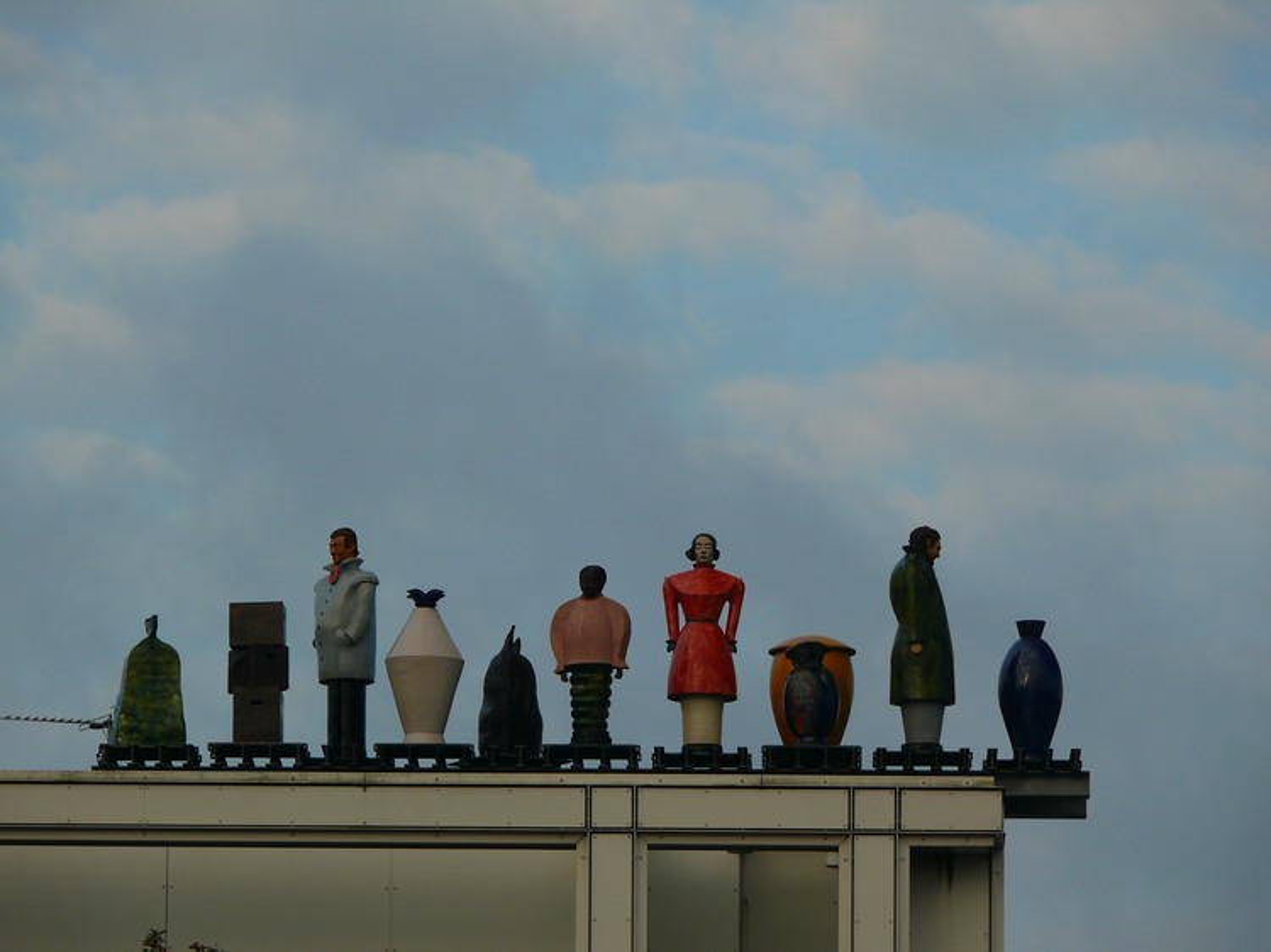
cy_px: 476
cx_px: 636
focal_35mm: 308
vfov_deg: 4.8
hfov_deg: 6.4
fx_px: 11305
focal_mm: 65.1
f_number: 5
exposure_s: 1/200
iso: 100
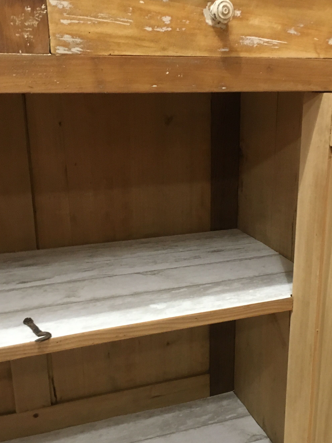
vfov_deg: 42.5
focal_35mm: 44
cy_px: 284
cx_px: 205
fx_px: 563
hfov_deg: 32.7
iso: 200
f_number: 2.2
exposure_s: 1/20
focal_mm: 4.15
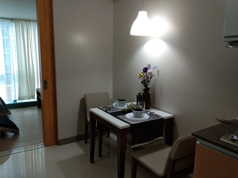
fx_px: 213
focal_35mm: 31
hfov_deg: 58.4
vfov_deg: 45.4
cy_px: 89
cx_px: 119
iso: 100
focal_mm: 3.69
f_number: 2.2
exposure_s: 1/25
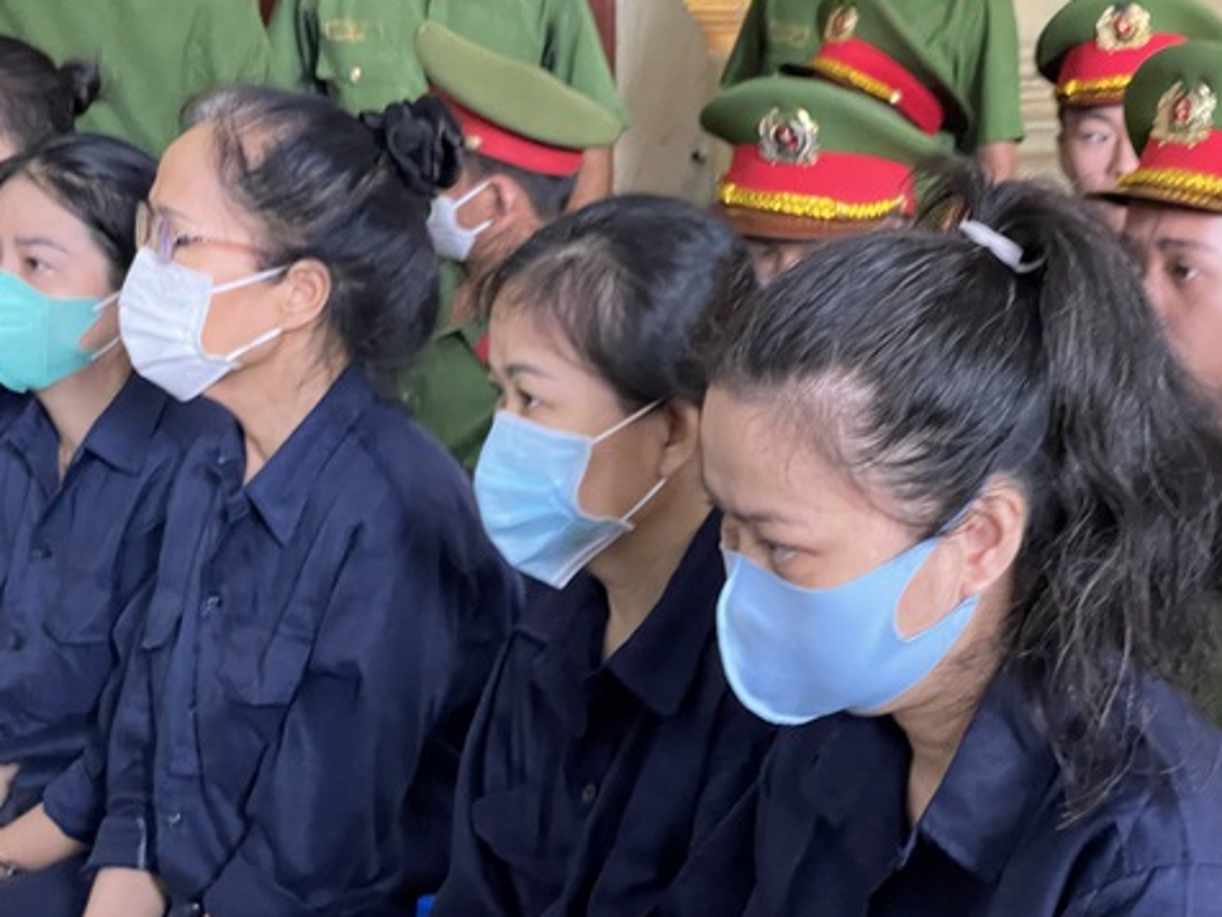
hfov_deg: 22.8
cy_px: 598
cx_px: 583
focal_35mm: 86
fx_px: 3036
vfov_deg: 17.1
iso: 500
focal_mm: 7.5
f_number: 2.2
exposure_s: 1/60
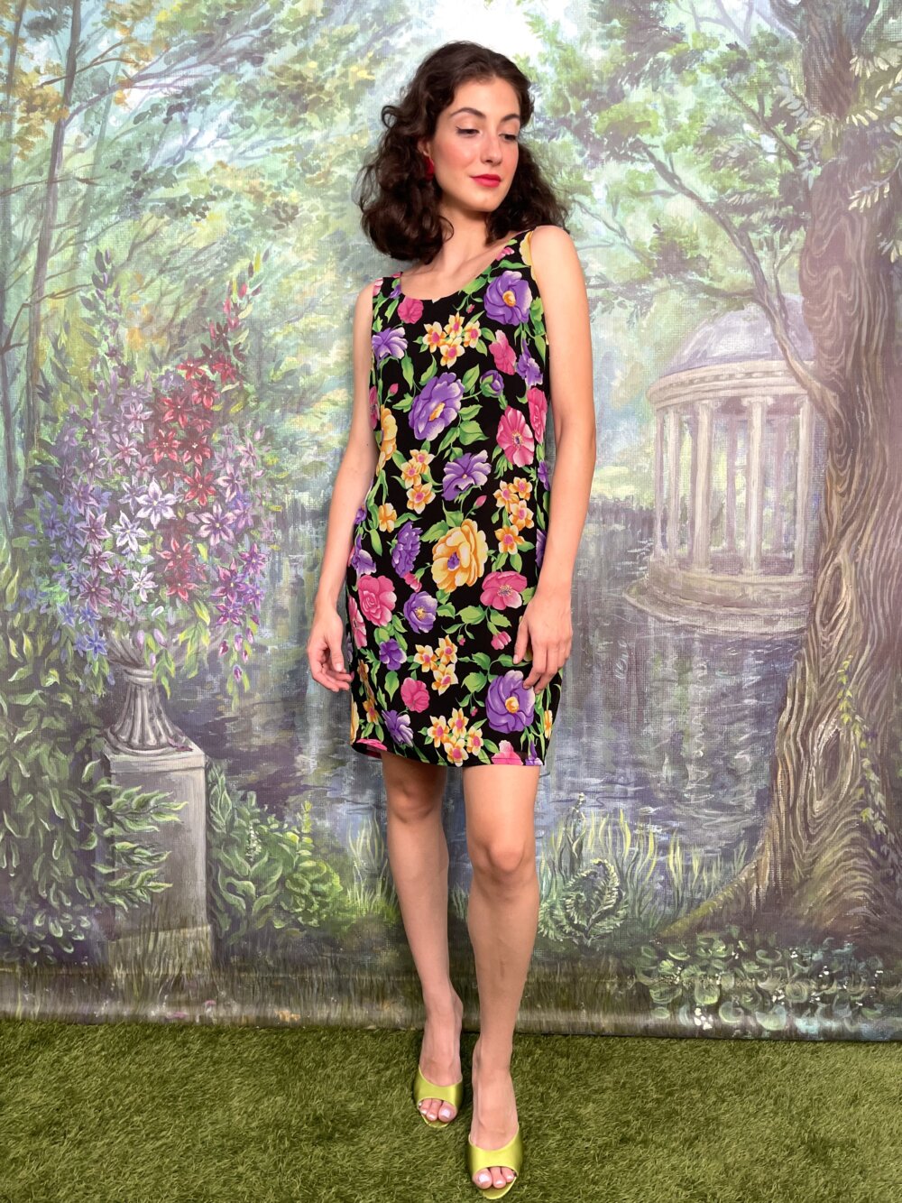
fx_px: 868
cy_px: 602
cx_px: 451
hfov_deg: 54.9
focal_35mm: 25
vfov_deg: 69.4
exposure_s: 1/120
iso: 125
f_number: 1.6
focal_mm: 5.1
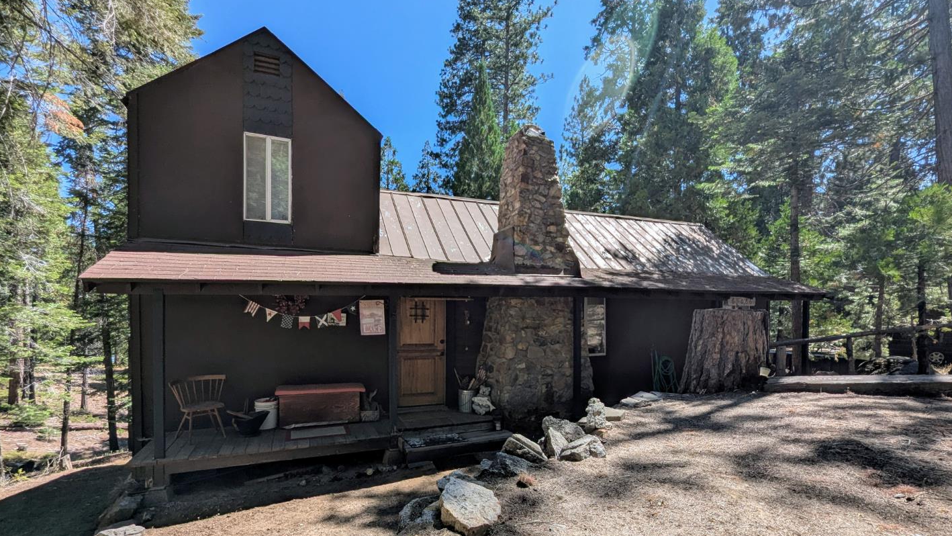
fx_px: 379
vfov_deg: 69.8
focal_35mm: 15
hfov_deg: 103.0
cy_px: 322
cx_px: 467
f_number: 2.2
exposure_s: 1/1422
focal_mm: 1.95
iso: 48
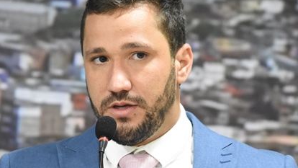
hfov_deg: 6.8
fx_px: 2497
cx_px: 137
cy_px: 128
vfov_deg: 3.8
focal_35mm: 316
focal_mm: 130
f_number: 4.8
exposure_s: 1/50
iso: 4000
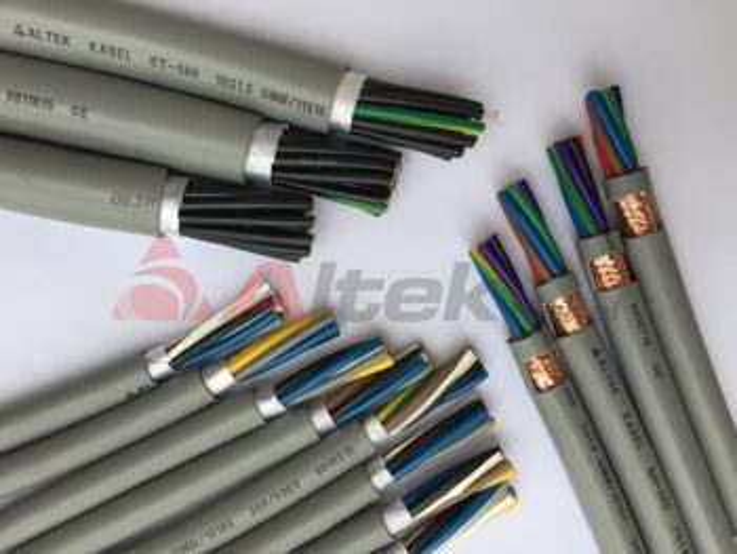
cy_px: 277
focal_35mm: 29
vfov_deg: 48.3
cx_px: 368
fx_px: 618
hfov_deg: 61.6
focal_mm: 4.15
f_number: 2.2
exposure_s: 1/321
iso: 32
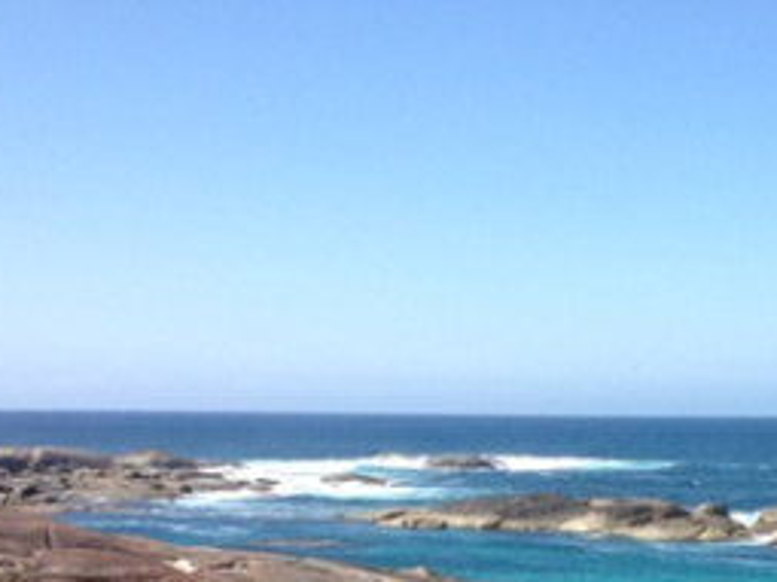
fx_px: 1885
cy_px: 673
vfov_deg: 16.9
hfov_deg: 22.6
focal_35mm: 84
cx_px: 739
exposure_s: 1/1346
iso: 50
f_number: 2.4
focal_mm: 4.28
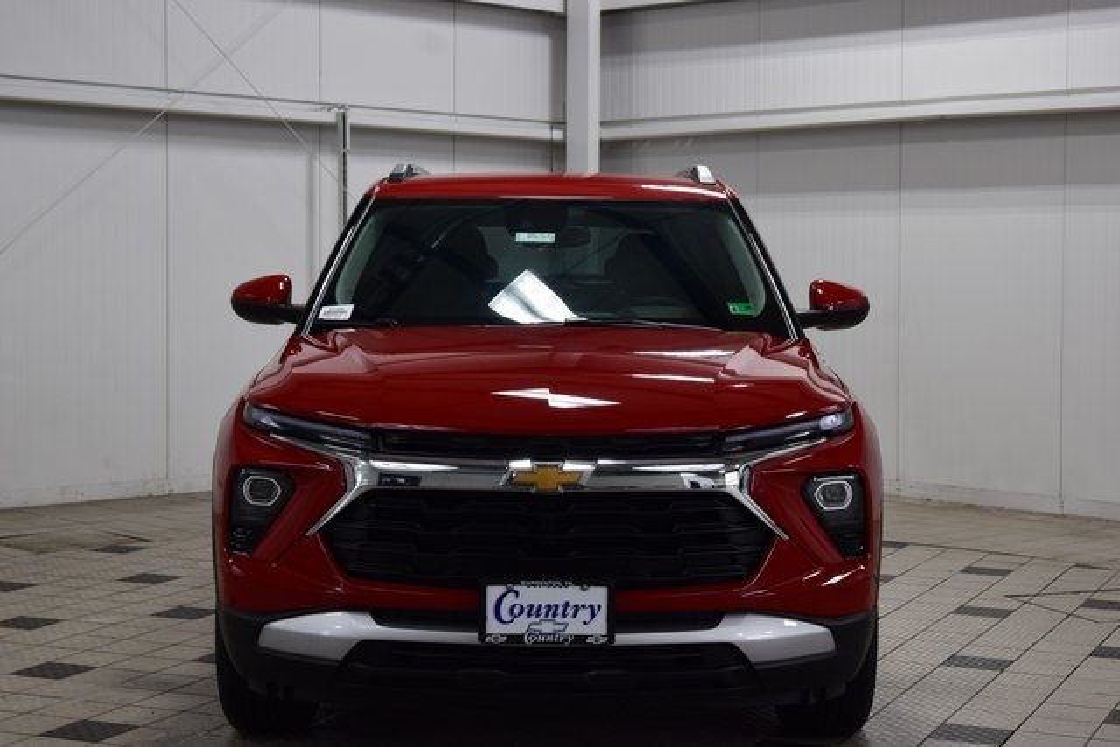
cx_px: 560
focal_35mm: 63
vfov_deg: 21.6
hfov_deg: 31.9
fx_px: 1960
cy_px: 374
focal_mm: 42
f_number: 7.1
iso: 400
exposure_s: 1/30
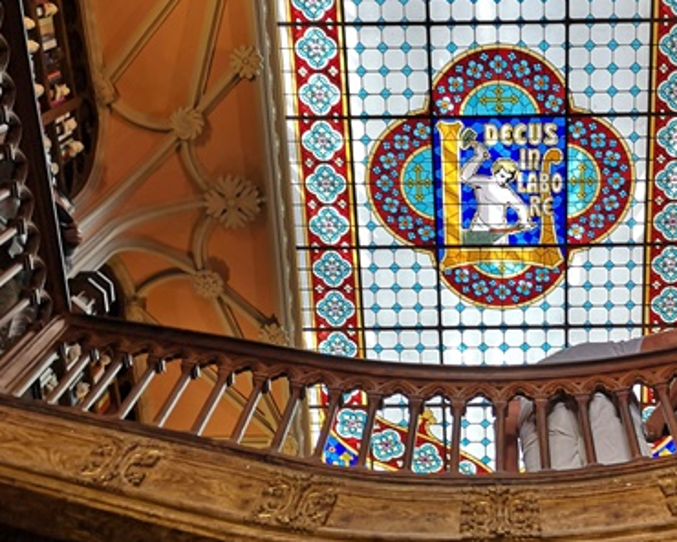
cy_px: 280
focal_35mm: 57
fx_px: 1142
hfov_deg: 32.4
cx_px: 507
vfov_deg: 26.7
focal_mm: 3.95
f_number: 1.8
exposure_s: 1/108
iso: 50
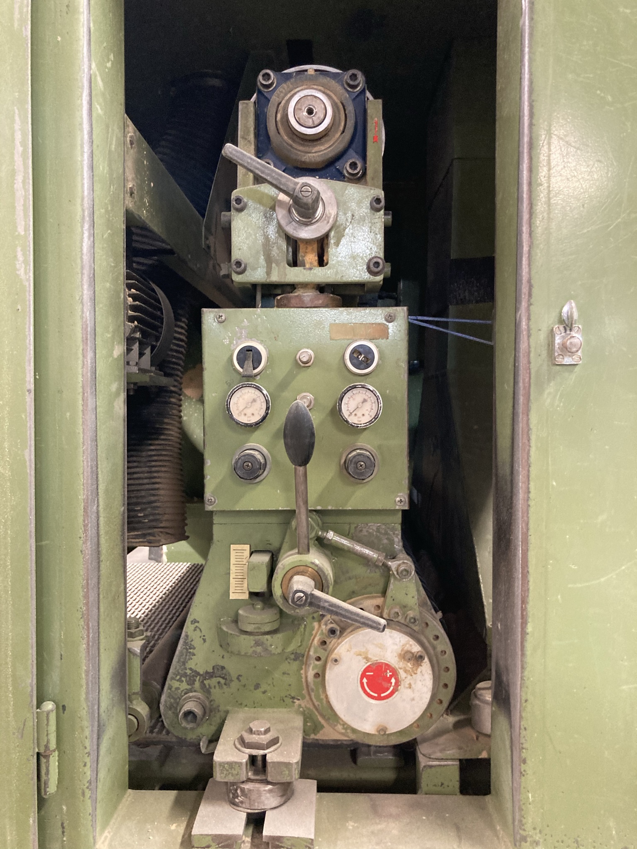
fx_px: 687
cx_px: 318
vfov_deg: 63.4
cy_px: 424
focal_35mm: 28
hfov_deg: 49.7
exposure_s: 1/30
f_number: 1.8
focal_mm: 3.99
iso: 400
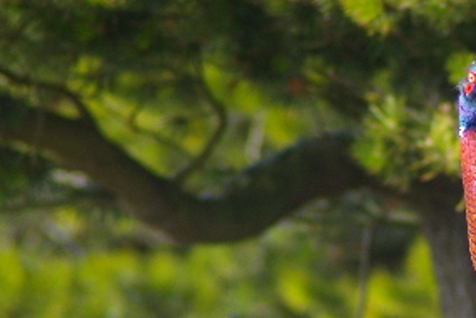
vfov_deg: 1.2
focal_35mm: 1187
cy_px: 241
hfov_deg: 1.7
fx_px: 15694
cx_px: 563
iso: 400
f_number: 8
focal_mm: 300
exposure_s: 1/125
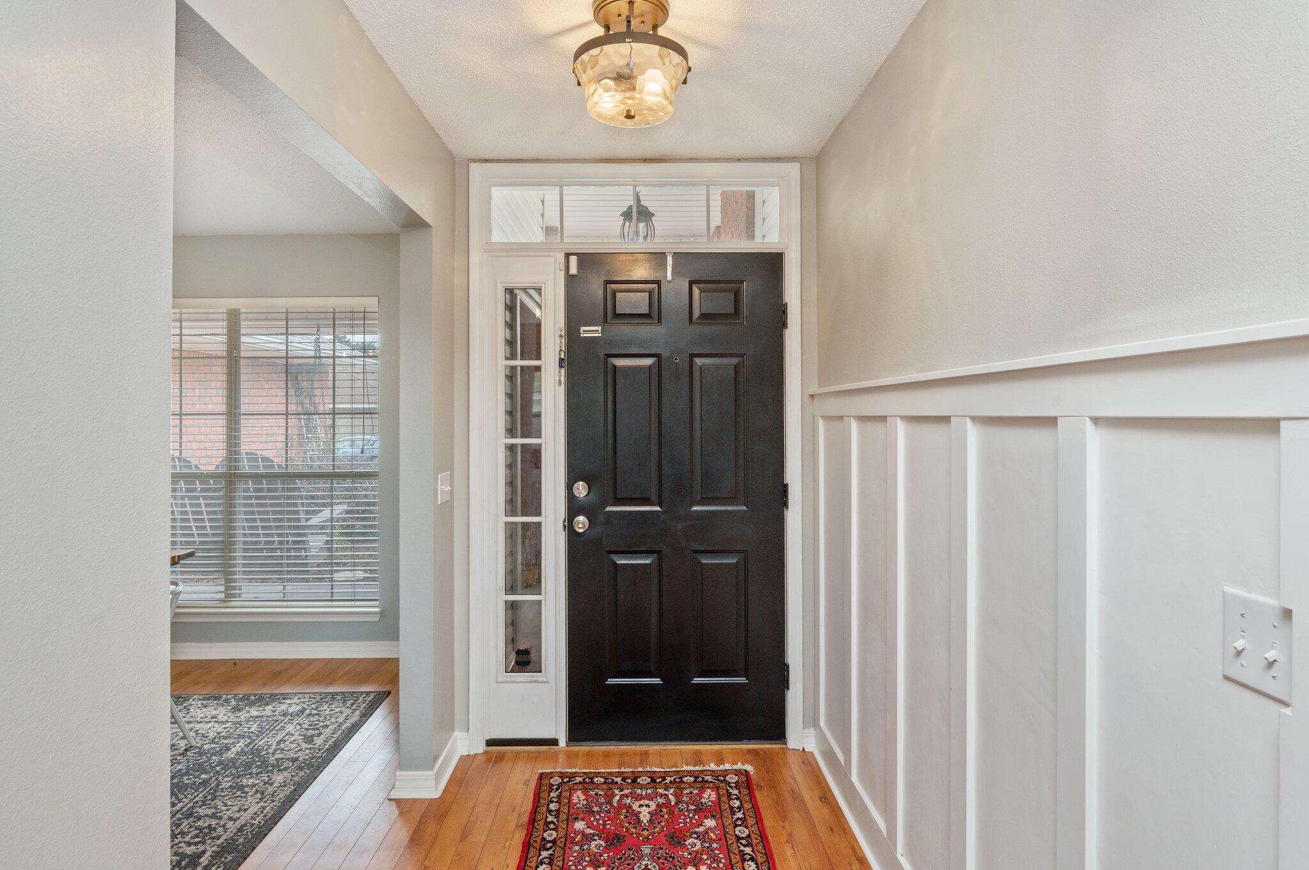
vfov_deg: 63.1
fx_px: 708
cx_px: 654
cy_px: 435
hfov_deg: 85.5
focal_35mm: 20
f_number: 9
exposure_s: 1/30
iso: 500
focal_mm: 19.5
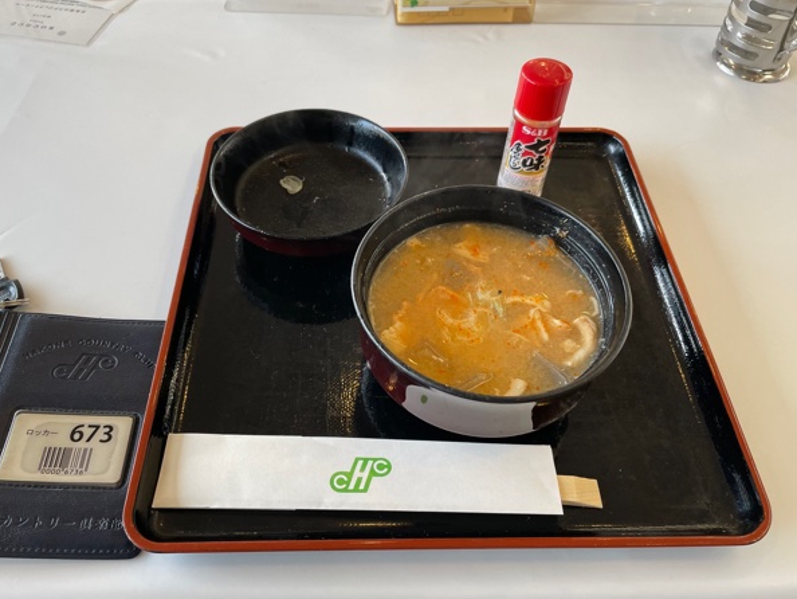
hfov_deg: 63.4
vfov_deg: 49.8
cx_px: 377
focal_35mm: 28
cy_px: 301
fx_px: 645
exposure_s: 1/100
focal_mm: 4.2
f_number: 1.6
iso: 100
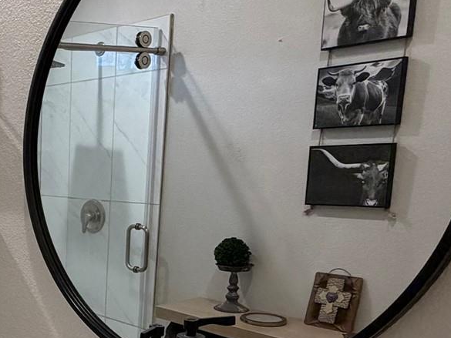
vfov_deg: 29.1
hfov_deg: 31.7
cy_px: 267
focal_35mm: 49
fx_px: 639
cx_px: -106
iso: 250
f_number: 2.2
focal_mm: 2.22
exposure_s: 1/60
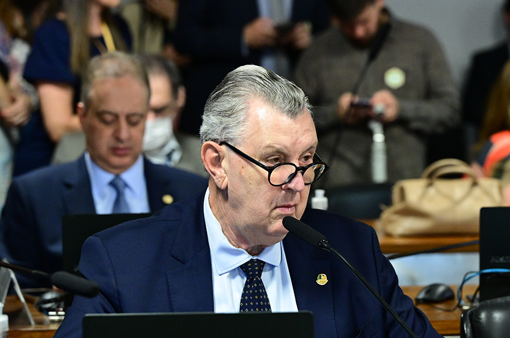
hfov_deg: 14.2
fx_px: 2050
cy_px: 169
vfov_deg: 9.4
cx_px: 255
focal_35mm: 145
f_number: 3.5
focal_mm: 97
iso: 4000
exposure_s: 1/200
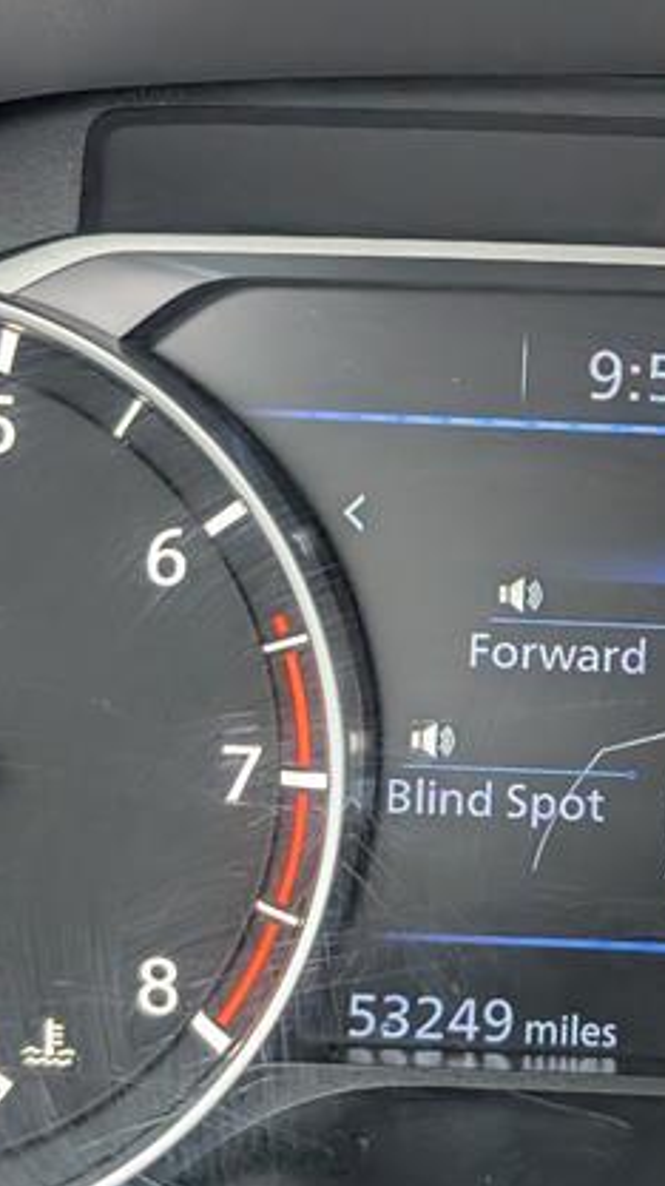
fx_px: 2575
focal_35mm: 82
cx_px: 747
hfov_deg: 14.4
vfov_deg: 25.9
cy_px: 560
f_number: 1.68
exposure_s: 1/312
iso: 535
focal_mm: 6.9
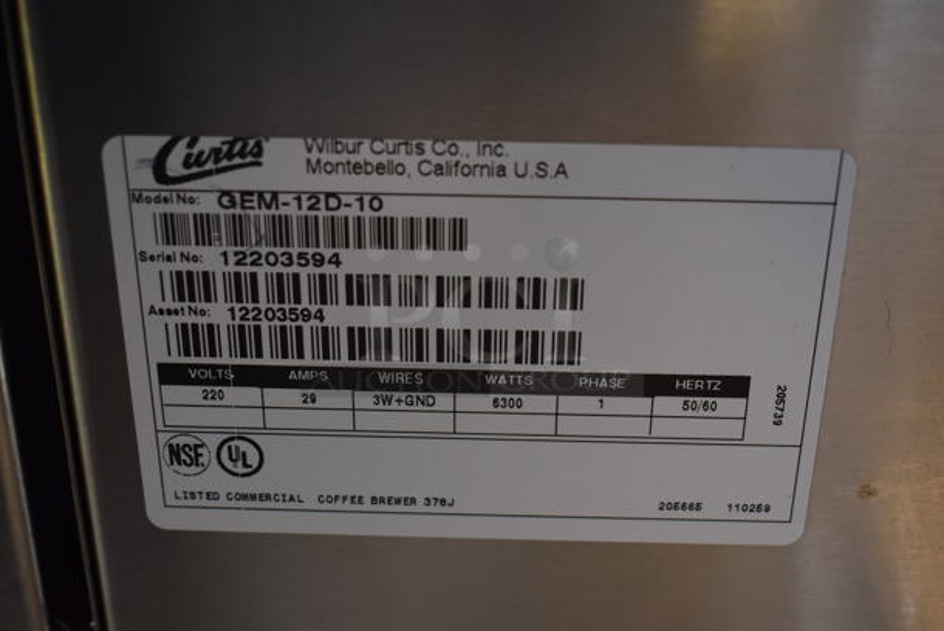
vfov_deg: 29.0
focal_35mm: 46
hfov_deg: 42.3
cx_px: 472
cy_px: 316
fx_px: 1220
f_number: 5.6
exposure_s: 1/60
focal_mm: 31
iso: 800
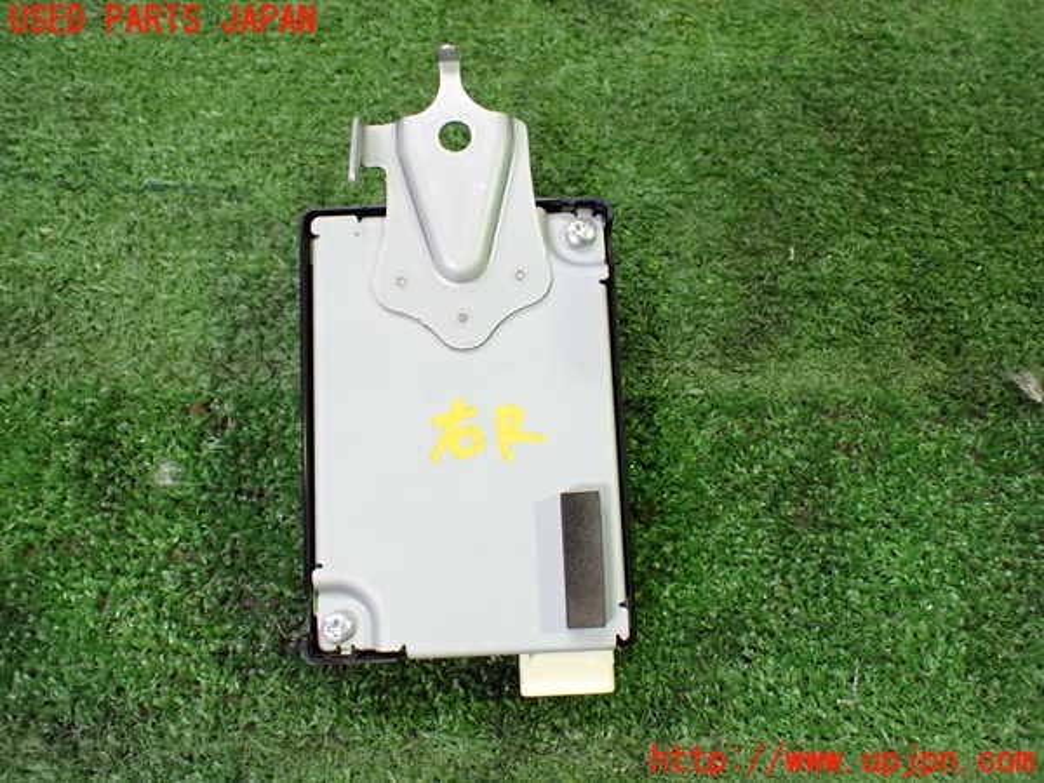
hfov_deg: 60.0
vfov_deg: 46.8
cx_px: 522
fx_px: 905
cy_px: 392
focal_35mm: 30
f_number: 2.3
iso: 800
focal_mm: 5.4
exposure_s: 1/125
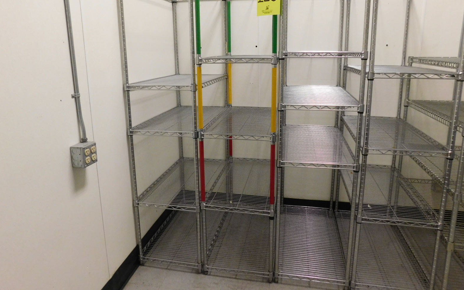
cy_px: 115
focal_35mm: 25
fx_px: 316
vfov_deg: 48.9
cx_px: 232
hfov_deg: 72.5
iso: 400
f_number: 3
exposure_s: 1/30
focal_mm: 4
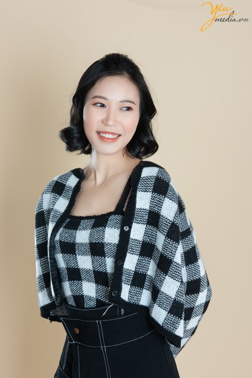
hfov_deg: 21.9
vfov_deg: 32.4
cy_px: 189
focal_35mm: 62
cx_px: 126
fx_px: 650
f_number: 9
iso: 125
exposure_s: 1/125
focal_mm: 62
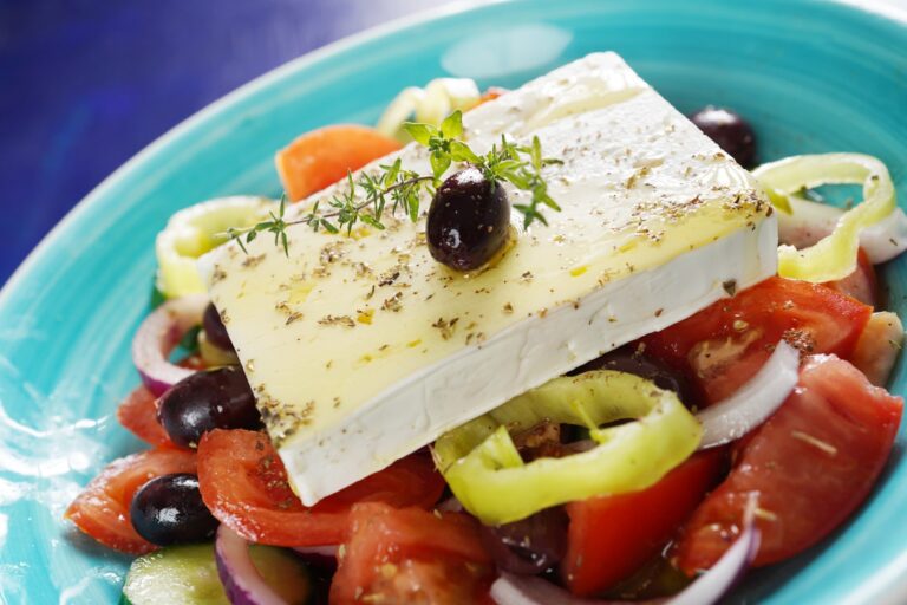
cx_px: 454
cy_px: 302
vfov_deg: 33.4
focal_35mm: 40
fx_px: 1008
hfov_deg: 48.5
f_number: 6.3
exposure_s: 1/100
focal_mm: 40
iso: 200
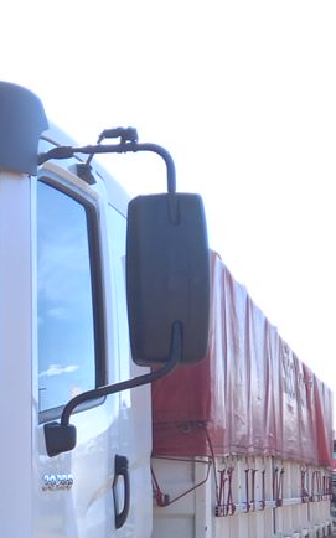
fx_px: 1290
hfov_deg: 14.2
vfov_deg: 22.9
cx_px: -112
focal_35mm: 88
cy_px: 493
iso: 27
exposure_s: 1/352
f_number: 2
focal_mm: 4.6
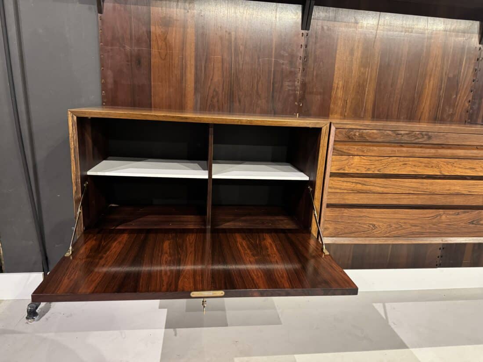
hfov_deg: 71.6
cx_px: 242
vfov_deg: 56.8
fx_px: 335
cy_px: 181
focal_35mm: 24
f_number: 1.78
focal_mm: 6.76
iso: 640
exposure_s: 1/33
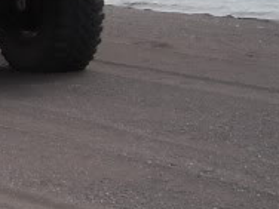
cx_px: -313
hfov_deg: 9.5
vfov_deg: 7.7
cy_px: -10
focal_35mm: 191
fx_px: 1539
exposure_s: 1/707
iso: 64
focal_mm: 5.7
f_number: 2.8
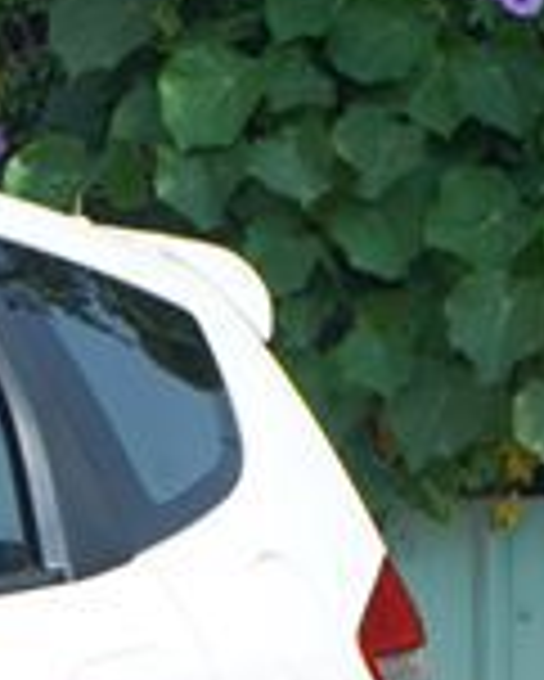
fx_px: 7821
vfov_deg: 5.0
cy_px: 745
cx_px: -1245
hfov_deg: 3.8
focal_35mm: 389
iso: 100
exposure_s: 1/200
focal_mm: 61
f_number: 8
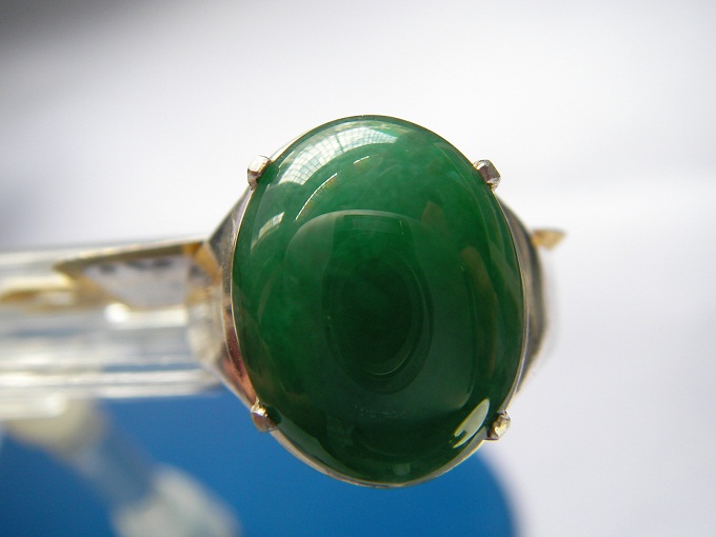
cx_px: 358
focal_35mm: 38
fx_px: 786
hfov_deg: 49.0
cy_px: 268
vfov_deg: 37.7
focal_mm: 6.3
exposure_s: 1/50
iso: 67
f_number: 3.3
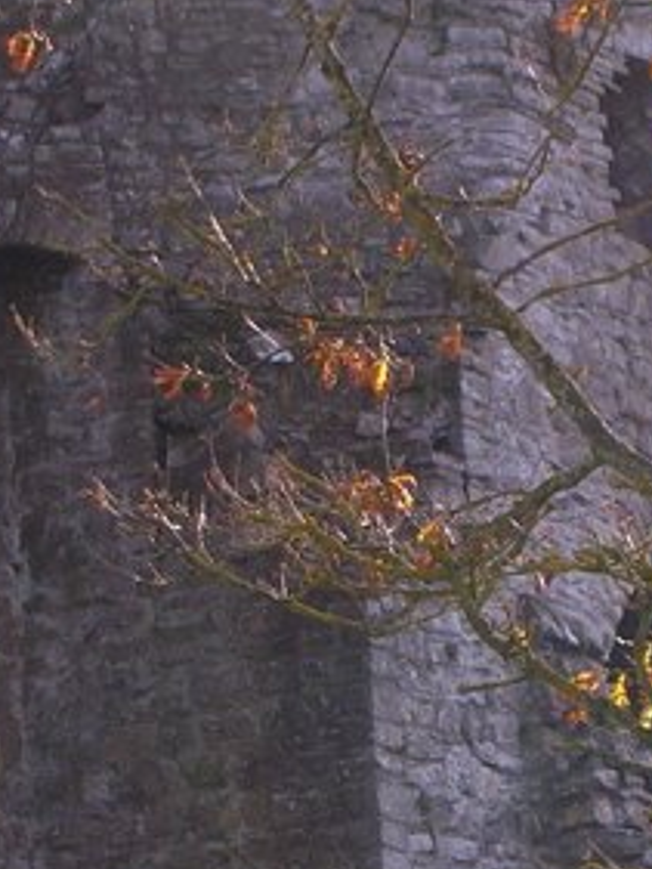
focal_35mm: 262
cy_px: 662
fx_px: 6575
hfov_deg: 5.7
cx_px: 649
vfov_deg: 7.5
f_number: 4.9
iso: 50
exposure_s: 1/183
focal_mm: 17.4
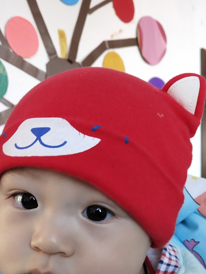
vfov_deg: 42.1
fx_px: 349
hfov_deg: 32.9
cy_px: 191
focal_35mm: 44
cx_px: 105
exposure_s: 1/100
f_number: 1.8
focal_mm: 3.95
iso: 148
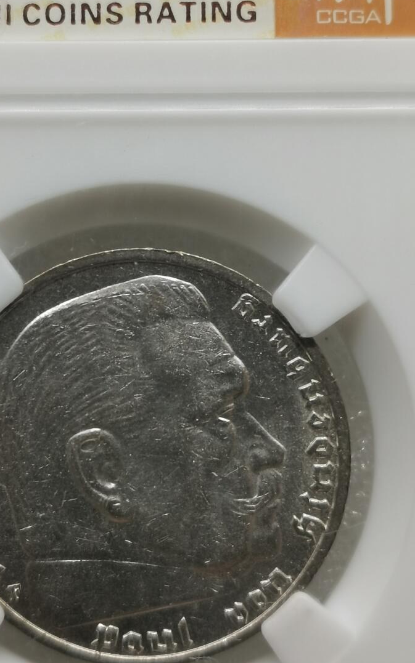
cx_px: 146
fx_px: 1538
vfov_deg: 24.3
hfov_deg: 15.3
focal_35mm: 85
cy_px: 259
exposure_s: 1/100
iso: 64
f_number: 1.6
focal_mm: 5.56
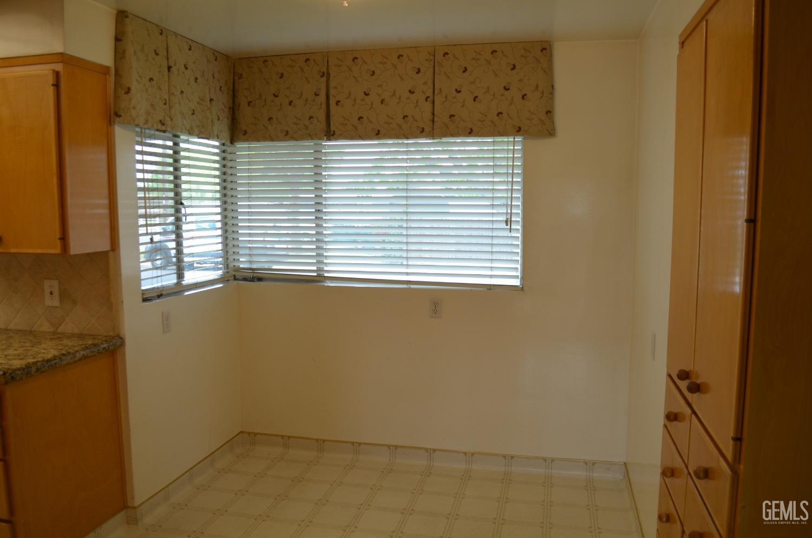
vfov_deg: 47.7
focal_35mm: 27
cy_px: 269
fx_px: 608
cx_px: 406
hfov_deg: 67.5
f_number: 5
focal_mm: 18
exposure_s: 1/100
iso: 400
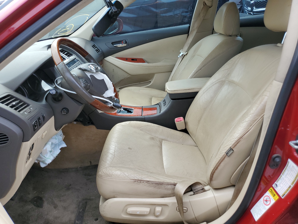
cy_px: 112
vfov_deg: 53.1
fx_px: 224
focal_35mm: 26
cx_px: 149
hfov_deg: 67.3
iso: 50
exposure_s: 1/526
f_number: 1.5
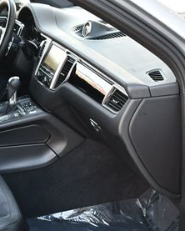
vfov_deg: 24.3
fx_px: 533
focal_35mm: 78
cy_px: 160
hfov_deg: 19.4
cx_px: 28
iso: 800
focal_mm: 18
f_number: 3.5
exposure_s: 1/200
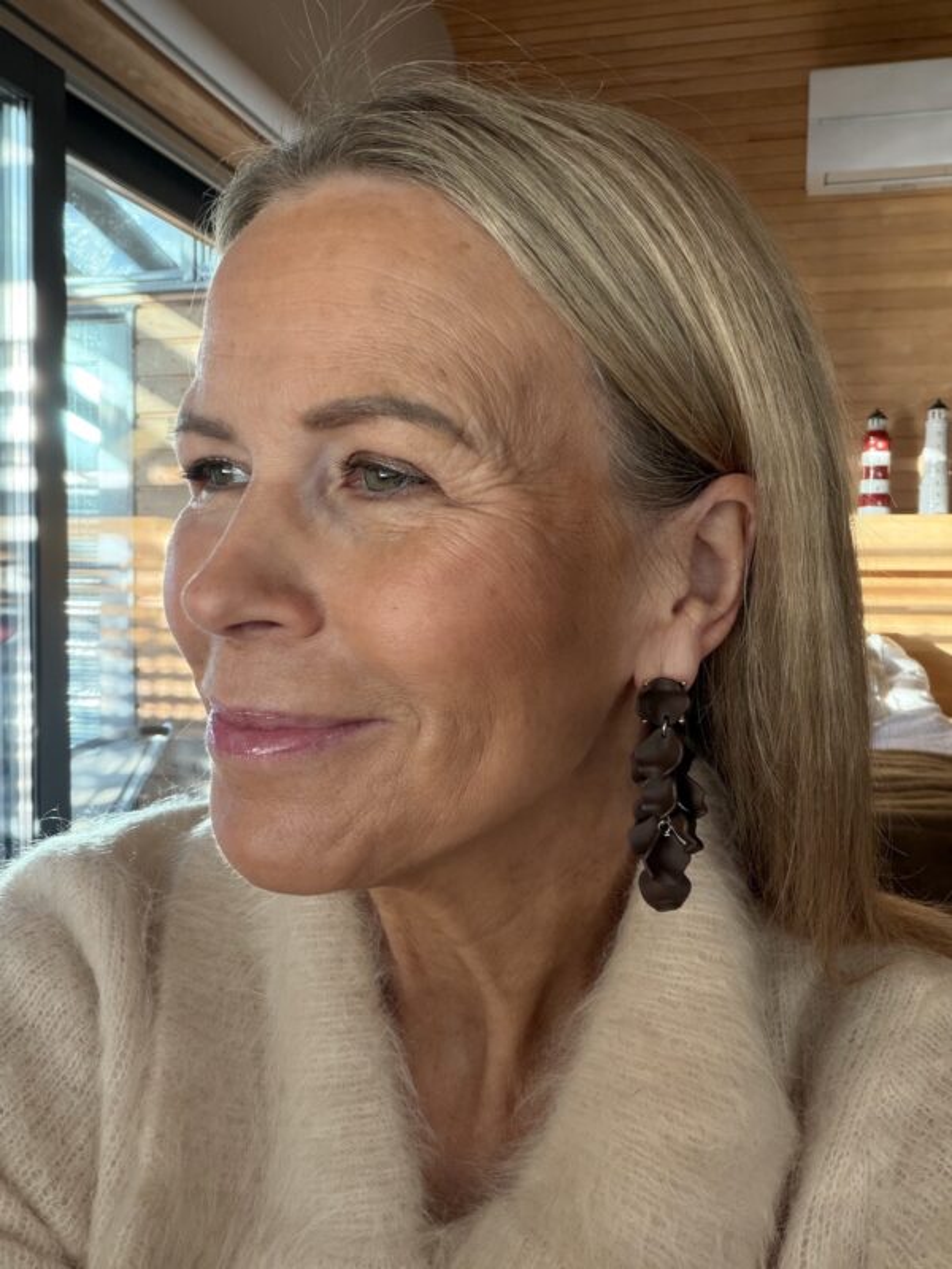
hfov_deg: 46.8
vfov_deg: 60.0
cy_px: 634
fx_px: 1100
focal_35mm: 30
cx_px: 476
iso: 80
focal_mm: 2.71
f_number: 1.9
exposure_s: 1/87
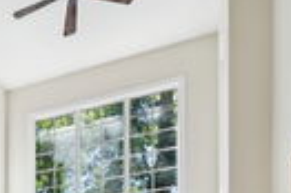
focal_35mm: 55
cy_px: 344
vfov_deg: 19.0
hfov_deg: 30.1
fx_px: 444
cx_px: -71
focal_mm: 15
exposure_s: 1/80
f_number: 8
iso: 200
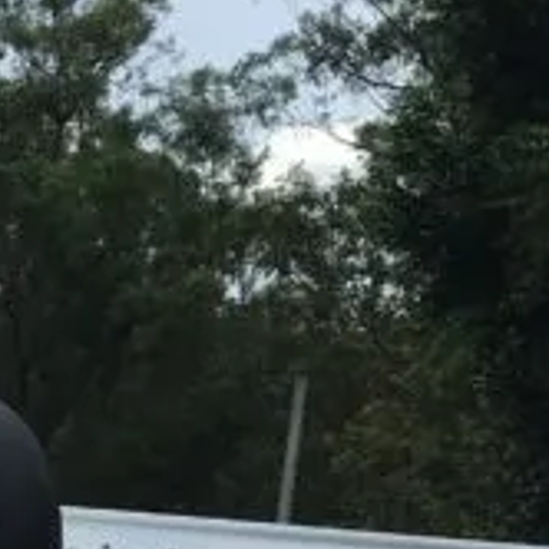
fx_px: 2835
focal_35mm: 158
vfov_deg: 10.2
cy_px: 1085
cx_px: -427
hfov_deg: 10.4
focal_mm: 4.15
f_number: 2.2
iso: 25
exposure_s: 1/705
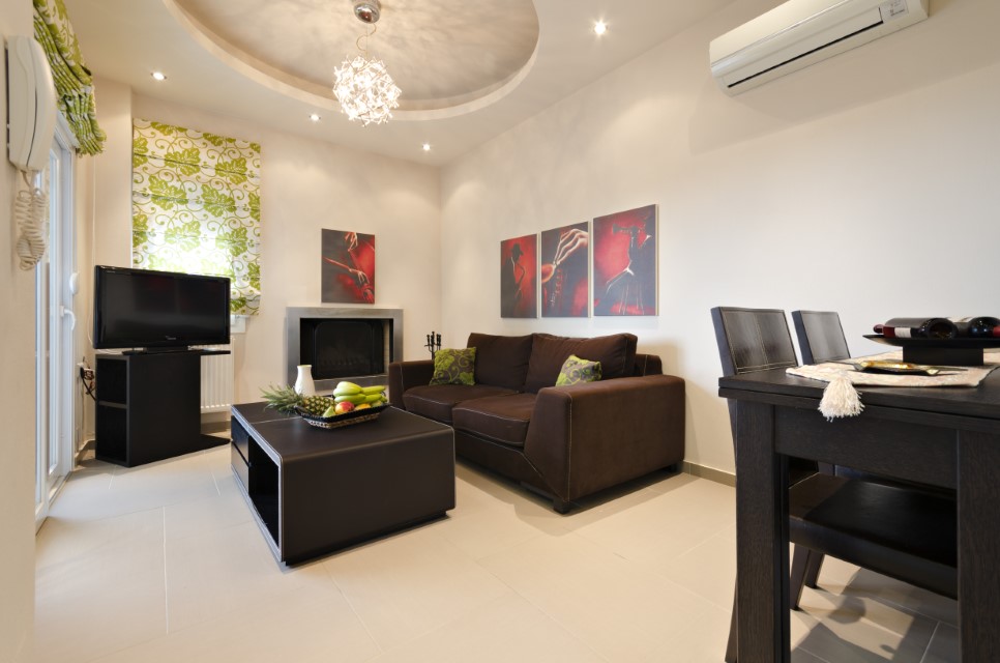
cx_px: 500
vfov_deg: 77.1
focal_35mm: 15
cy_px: 332
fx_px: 416
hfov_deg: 100.5
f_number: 8
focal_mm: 10
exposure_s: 1.6
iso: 100
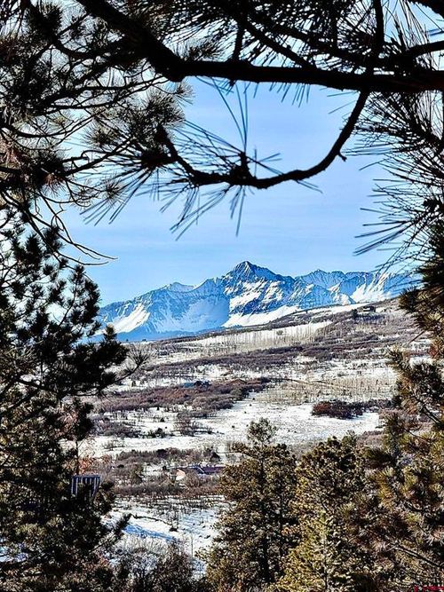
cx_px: 222
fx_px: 2053
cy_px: 296
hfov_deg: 12.3
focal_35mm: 120
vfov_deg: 16.4
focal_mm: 15.66
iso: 50
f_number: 2.8
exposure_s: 1/1818
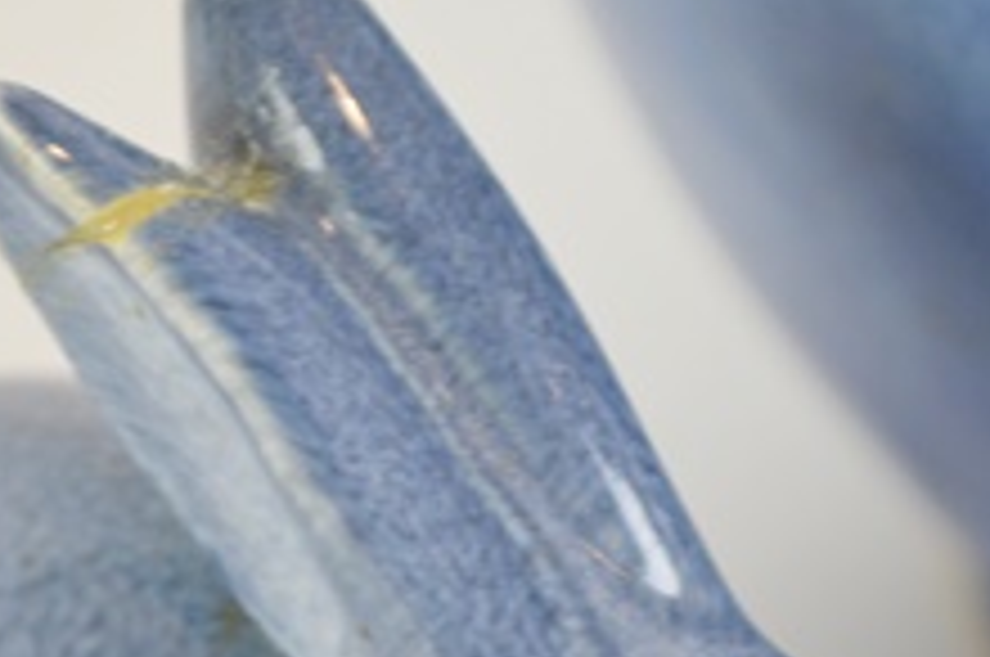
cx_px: 279
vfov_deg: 6.1
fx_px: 6188
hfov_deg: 9.1
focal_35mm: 225
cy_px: 441
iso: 400
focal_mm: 55
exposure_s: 1/60
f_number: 5.6
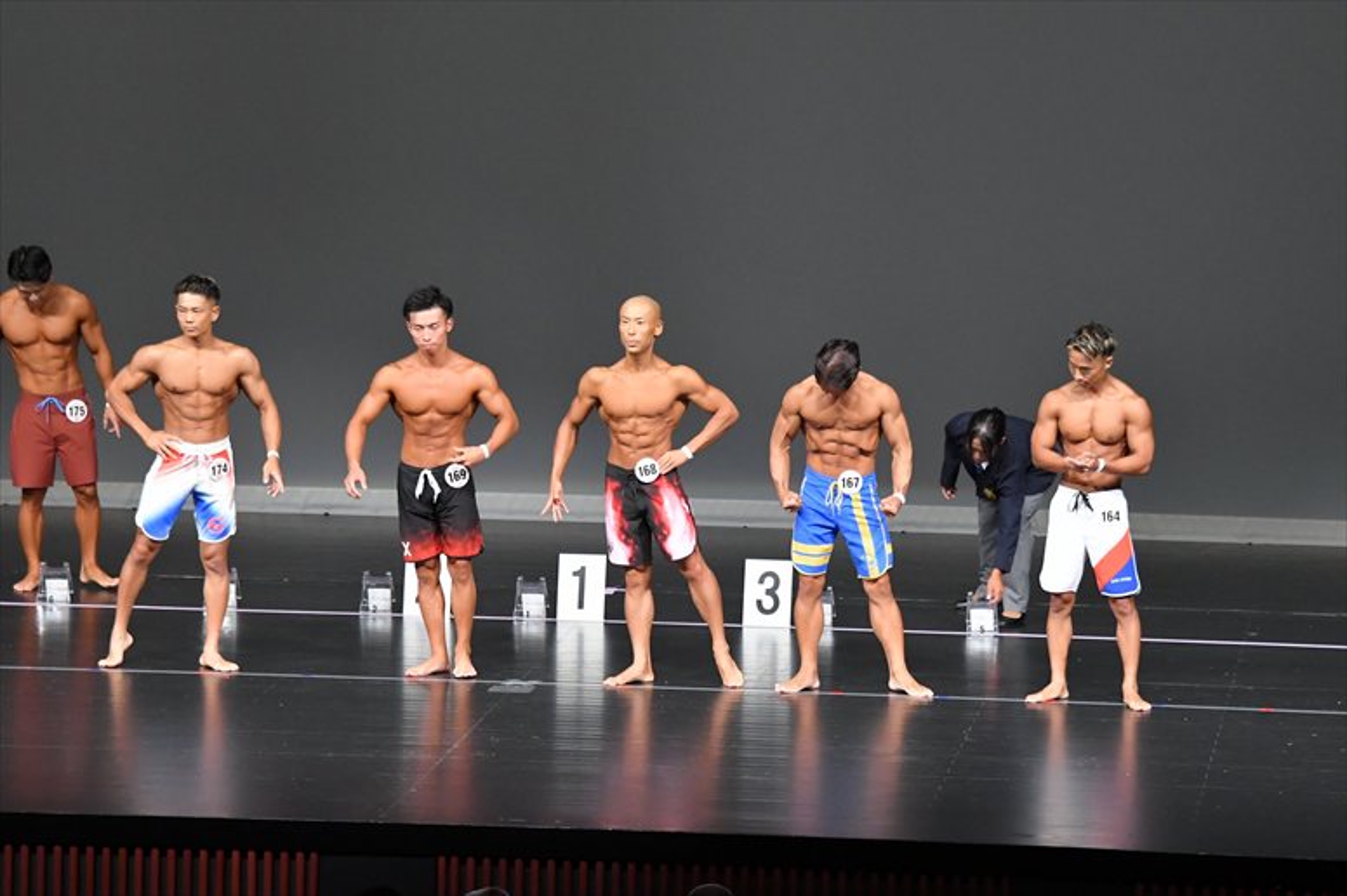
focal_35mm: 183
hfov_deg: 11.2
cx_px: 674
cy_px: 448
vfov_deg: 7.5
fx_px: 6844
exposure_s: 1/400
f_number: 5.6
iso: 5000
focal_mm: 122
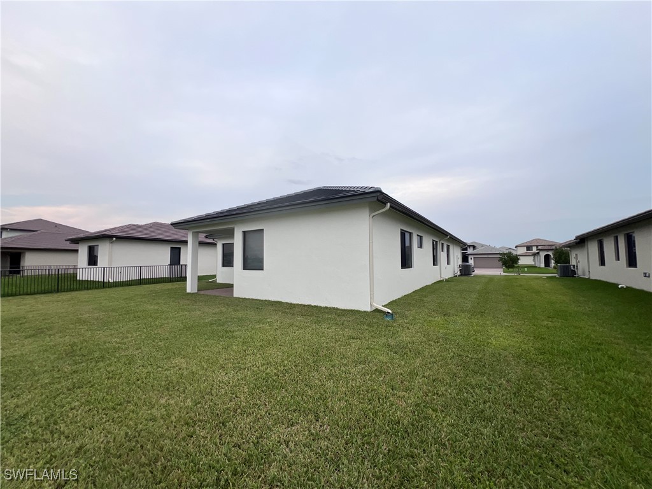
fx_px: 245
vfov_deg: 89.9
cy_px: 244
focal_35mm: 13
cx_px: 326
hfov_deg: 106.2
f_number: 1.8
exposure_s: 1/176
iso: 32
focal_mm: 1.57
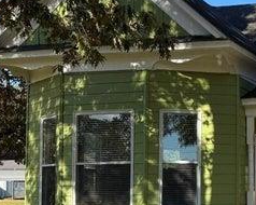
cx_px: 240
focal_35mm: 84
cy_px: 140
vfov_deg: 18.2
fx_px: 636
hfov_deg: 22.1
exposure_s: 1/2907
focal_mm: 6.76
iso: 100
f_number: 1.78
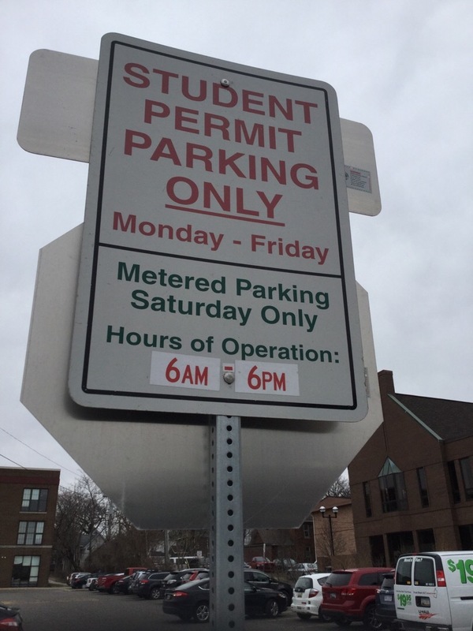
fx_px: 565
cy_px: 316
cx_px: 236
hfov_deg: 45.4
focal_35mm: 31
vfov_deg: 58.4
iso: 25
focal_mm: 3.3
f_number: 2.4
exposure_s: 1/2037
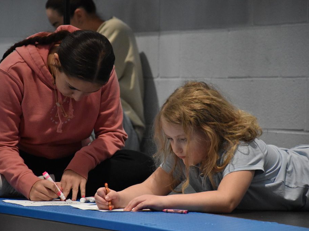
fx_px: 2035
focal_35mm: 228
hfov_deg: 8.7
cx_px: 146
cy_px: 116
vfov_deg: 6.5
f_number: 5.6
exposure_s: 1/400
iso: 6400
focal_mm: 140
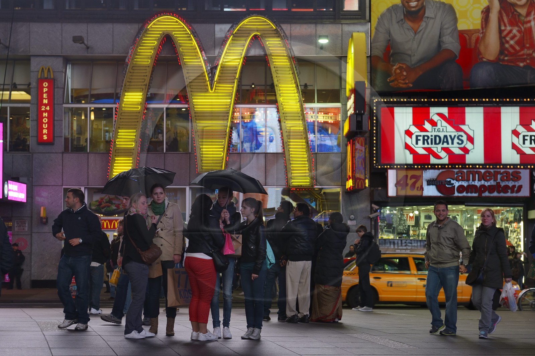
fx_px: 1040
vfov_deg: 19.4
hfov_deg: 28.8
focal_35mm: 70
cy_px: 178
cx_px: 268
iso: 1600
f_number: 4.5
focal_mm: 70
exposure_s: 1/160
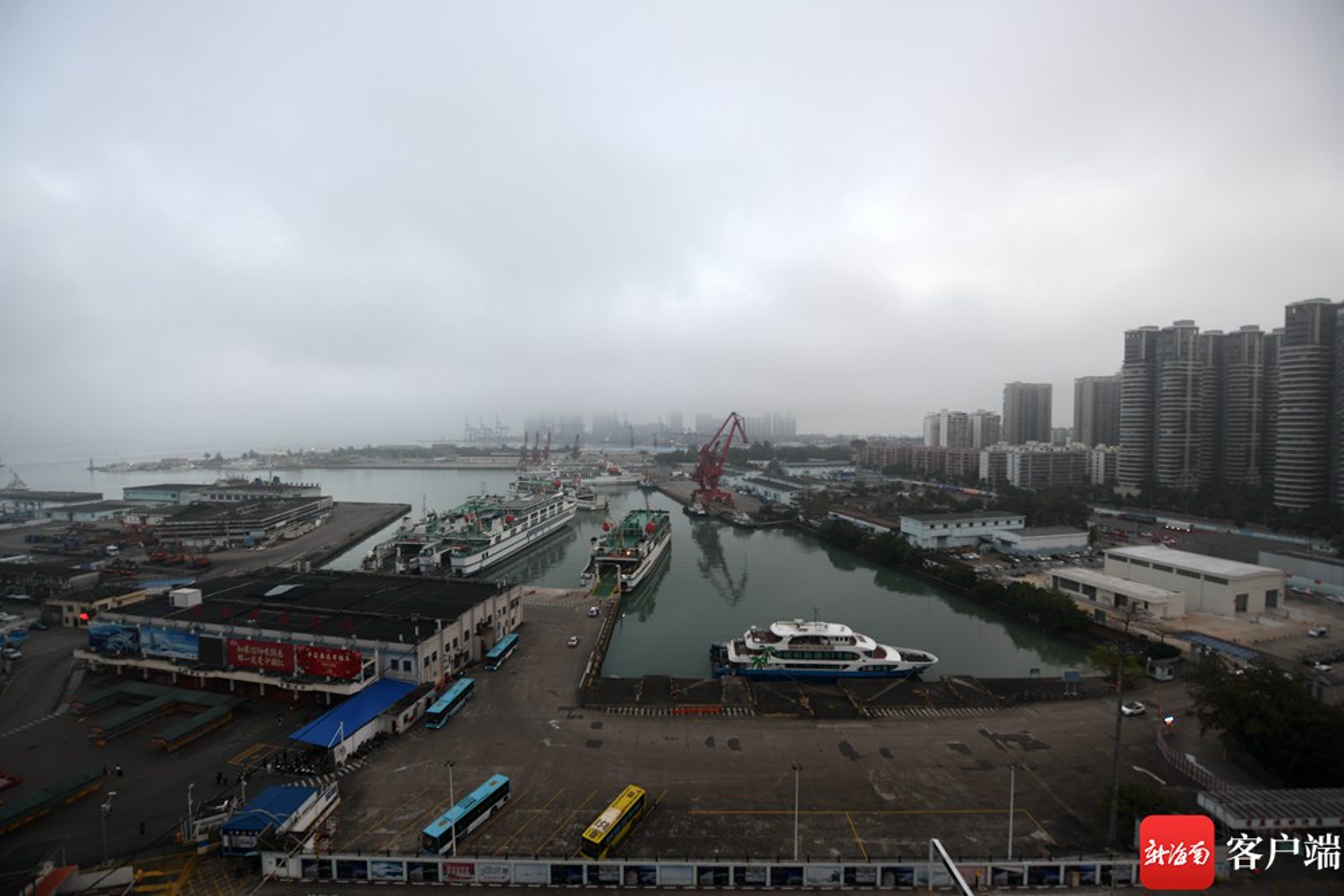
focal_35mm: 14
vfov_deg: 81.2
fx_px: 523
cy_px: 448
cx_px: 672
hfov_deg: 104.2
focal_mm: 14
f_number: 4
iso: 100
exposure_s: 1/100
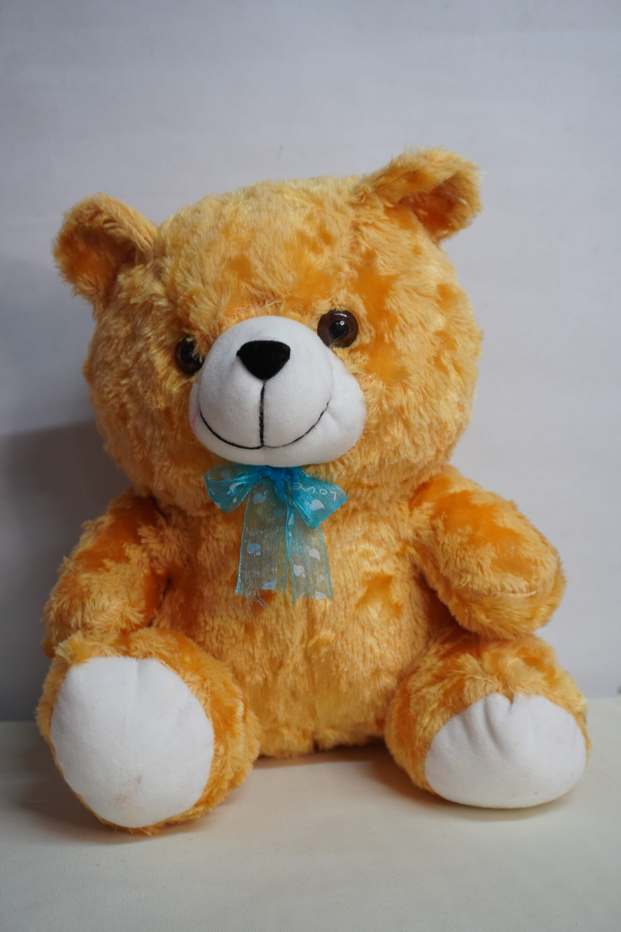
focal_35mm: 42
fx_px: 1087
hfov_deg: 31.9
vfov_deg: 46.4
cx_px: 310
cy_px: 466
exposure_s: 1/25
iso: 500
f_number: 5.6
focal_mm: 28
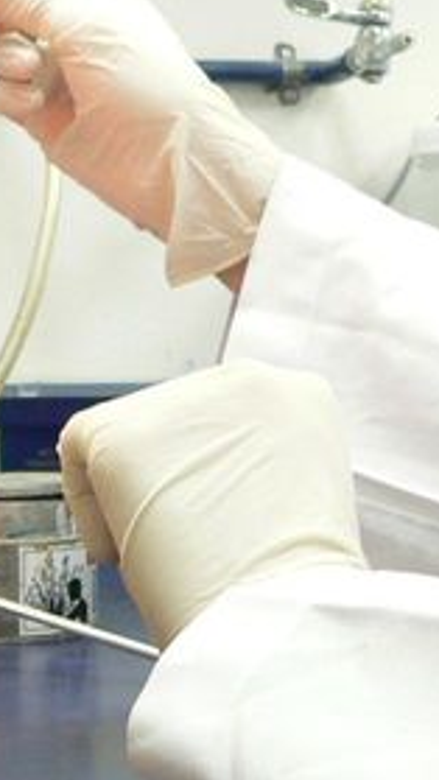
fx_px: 1862
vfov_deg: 23.6
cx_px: 6
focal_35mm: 90
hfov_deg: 13.3
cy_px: 470
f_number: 2.8
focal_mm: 6
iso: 200
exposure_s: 1/6
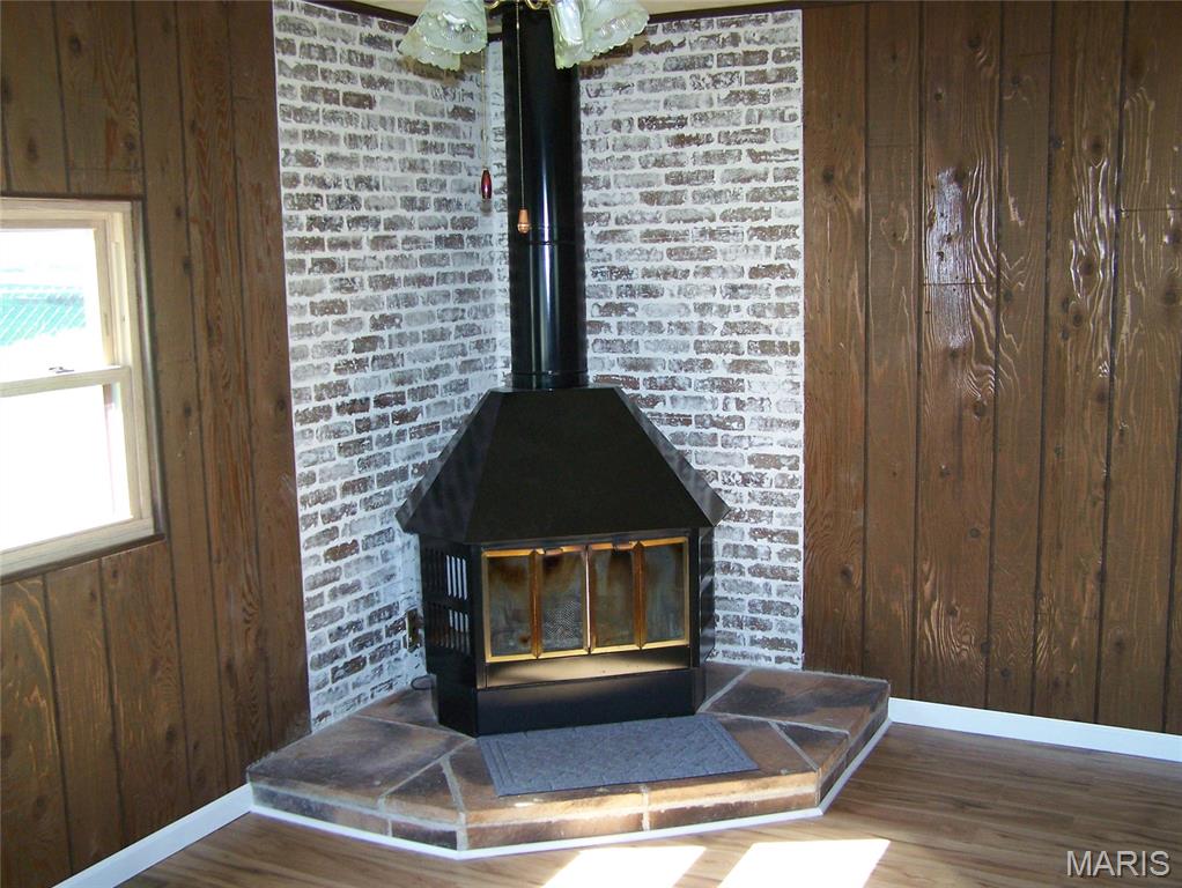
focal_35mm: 38
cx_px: 591
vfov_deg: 37.8
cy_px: 444
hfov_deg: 48.9
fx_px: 1298
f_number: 2.8
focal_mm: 6.3
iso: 200
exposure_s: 1/60
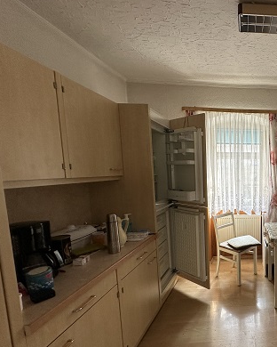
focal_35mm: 21
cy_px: 195
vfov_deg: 77.3
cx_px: 264
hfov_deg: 54.3
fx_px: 215
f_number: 2.2
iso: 100
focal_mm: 2.22
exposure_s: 1/99
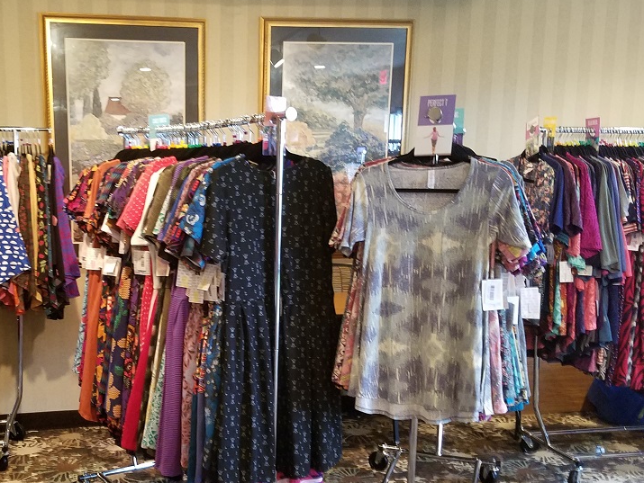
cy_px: 274
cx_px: 189
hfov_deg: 42.1
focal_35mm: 44
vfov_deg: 32.9
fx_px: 819
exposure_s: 1/12
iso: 250
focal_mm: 4.2
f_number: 1.7
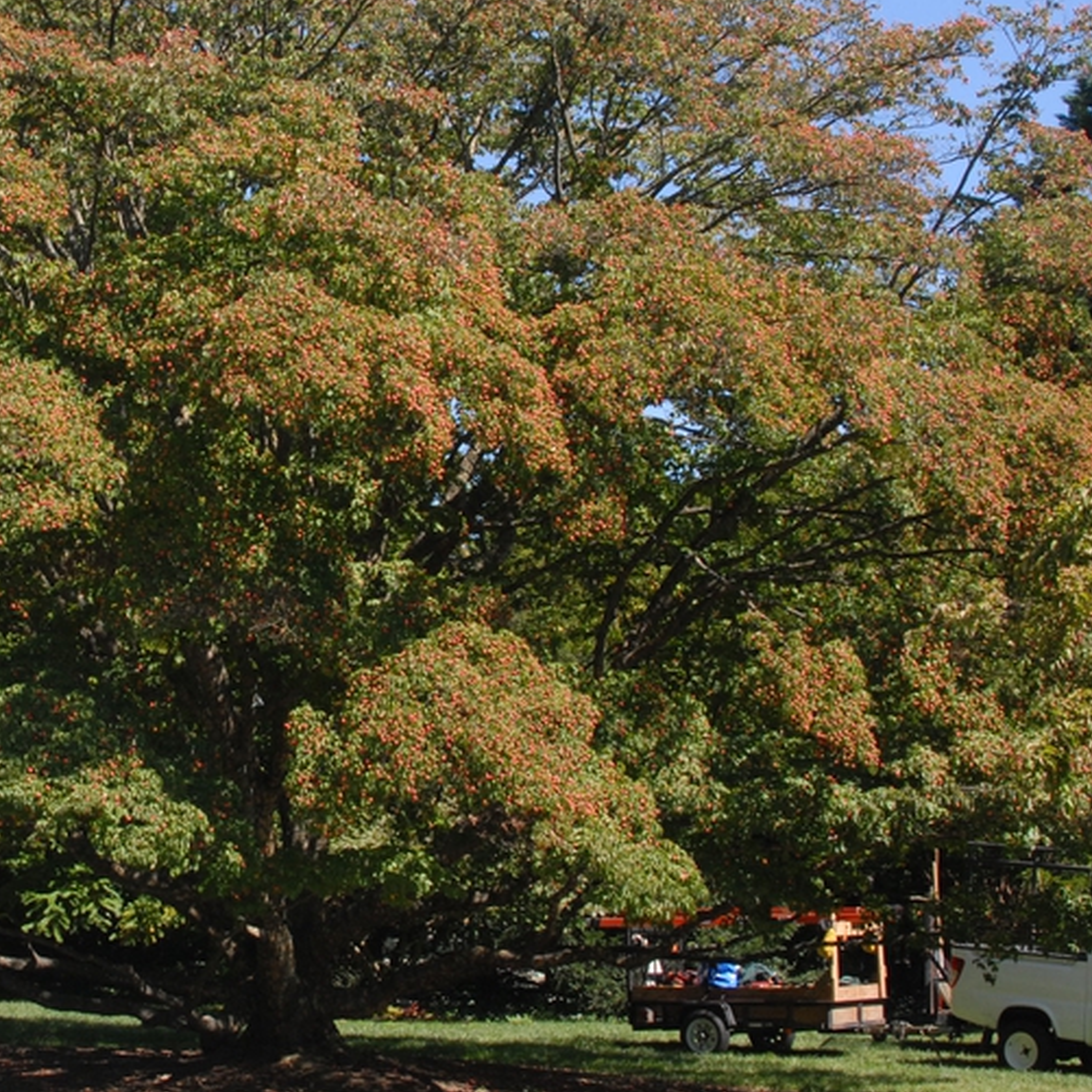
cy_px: 407
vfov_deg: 23.6
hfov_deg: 23.2
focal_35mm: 73
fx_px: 2605
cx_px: 177
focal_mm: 28
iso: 400
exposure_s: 1/250
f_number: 8
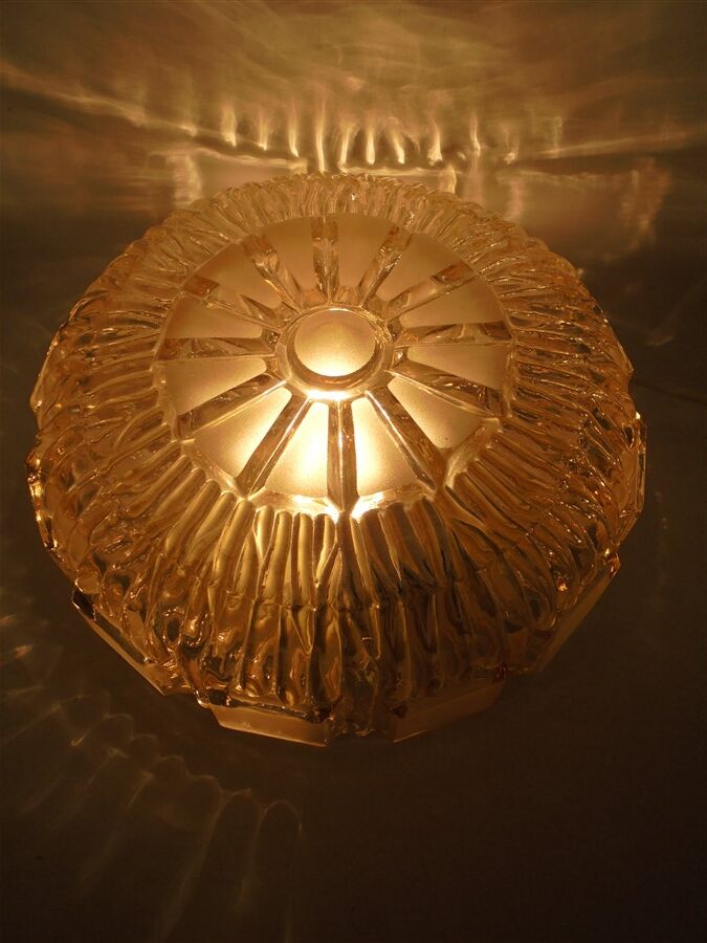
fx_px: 926
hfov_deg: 41.8
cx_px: 354
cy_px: 472
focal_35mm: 34
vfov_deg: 54.0
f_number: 4
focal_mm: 6.1
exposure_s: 1/400
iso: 100
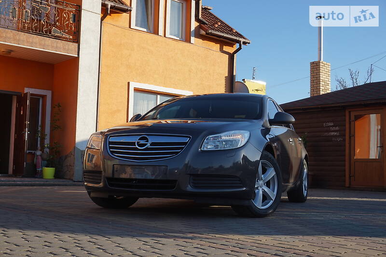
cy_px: 128
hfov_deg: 43.6
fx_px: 482
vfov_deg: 29.9
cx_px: 193
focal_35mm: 45
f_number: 10
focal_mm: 30
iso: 100
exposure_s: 1/100
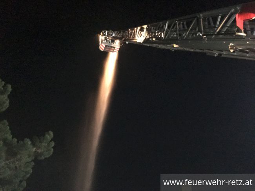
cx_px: 128
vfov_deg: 48.2
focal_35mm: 29
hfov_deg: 61.7
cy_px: 96
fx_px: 214
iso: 1000
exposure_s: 1/17
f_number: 2.2
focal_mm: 4.15
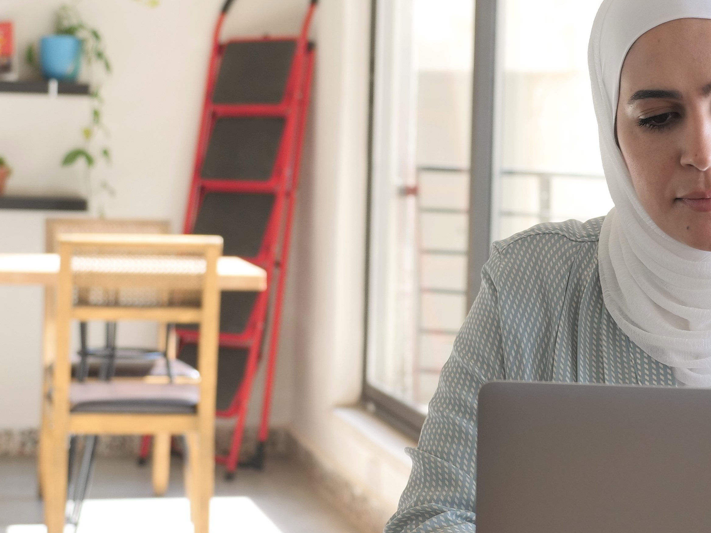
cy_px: 192
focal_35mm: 107
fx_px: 2198
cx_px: 430
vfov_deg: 13.8
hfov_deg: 18.4
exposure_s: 1/160
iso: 200
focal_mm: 24
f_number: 2.8
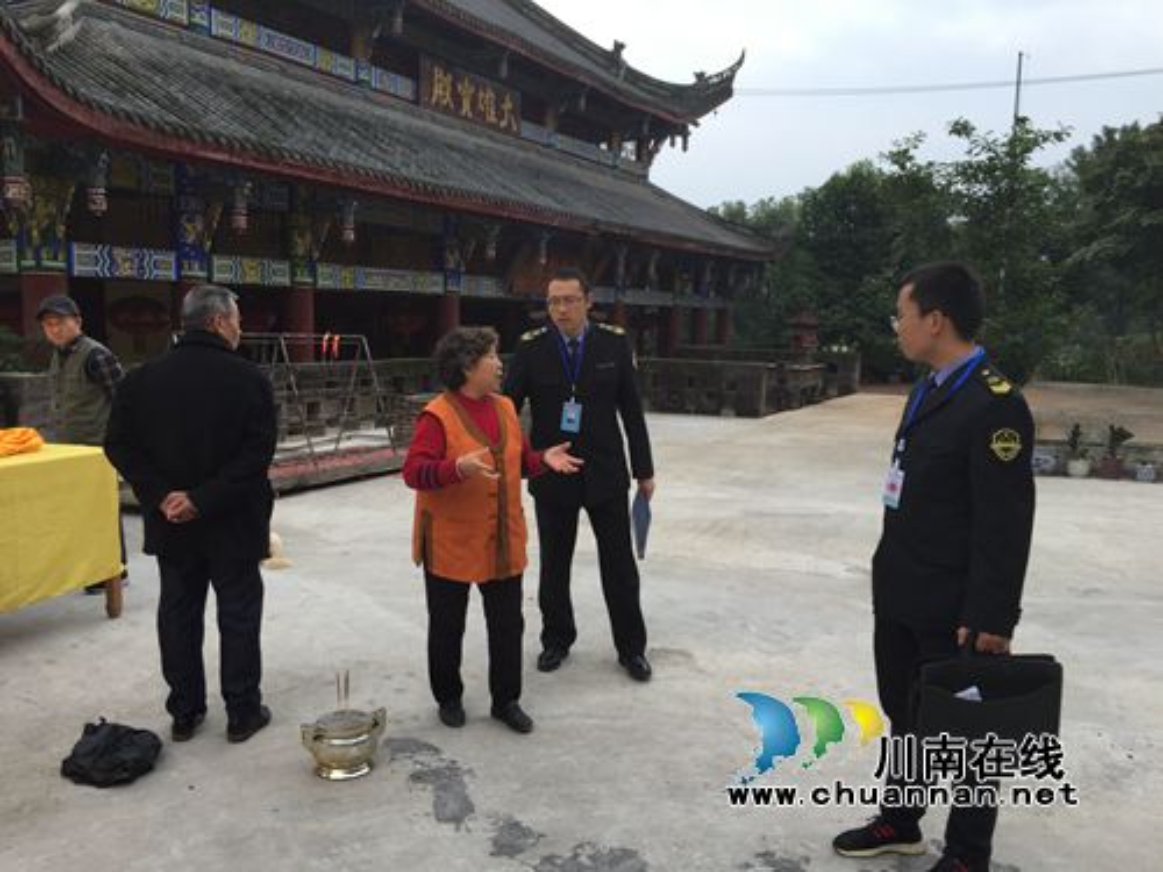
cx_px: 582
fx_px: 974
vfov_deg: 48.2
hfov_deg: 61.7
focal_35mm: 29
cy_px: 436
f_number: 2.2
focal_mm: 4.15
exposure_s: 1/293
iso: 32
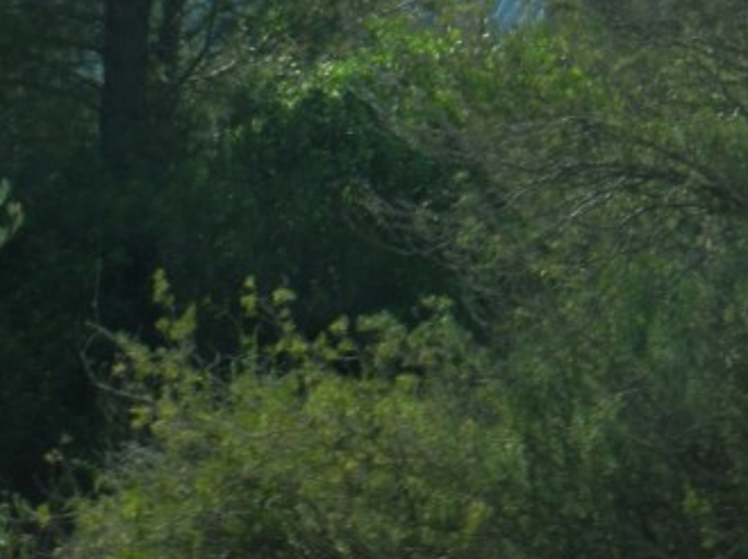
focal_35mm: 208
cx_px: 468
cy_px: -257
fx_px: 4490
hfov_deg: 9.5
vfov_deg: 7.0
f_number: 4.4
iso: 160
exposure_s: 1/788
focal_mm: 16
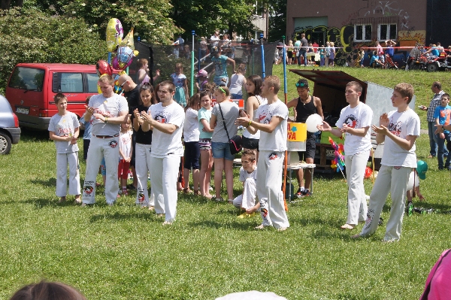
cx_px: 226
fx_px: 751
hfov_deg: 33.4
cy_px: 150
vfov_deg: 22.6
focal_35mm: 60
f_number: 16
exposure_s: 1/160
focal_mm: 40
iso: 200
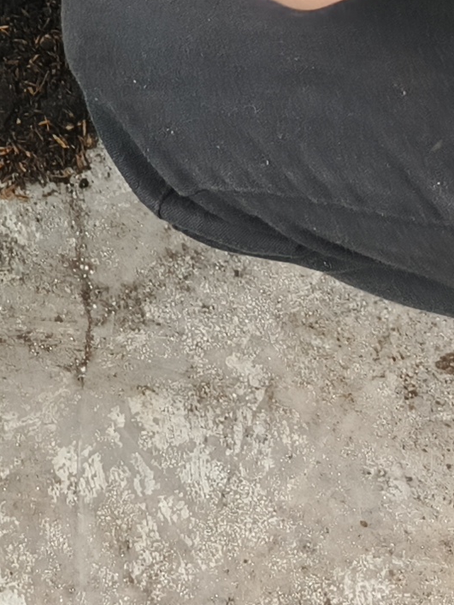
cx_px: -156
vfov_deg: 13.1
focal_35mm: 129
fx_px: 2254
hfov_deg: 11.2
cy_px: -626
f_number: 1.7
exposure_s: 1/100
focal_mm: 5.25
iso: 221
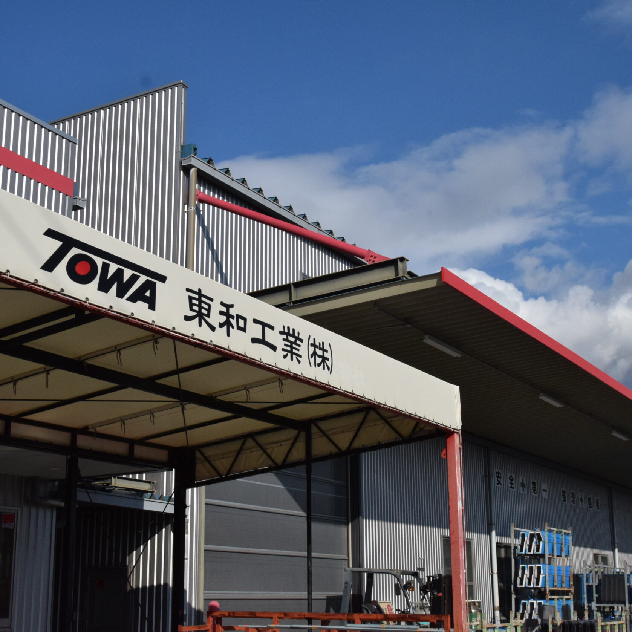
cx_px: 344
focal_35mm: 49
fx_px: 1005
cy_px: 317
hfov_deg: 34.9
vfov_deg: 34.9
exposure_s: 1/4000
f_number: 11
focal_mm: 25
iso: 1250
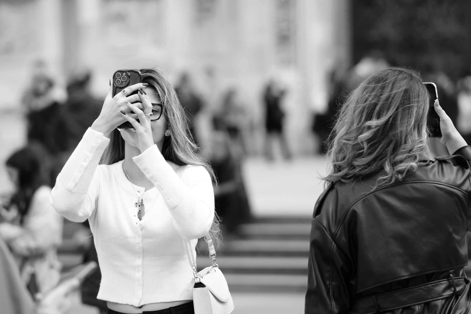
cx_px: 236
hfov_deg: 9.9
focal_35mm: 208
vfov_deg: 6.6
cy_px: 158
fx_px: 2721
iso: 100
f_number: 2.8
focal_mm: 138
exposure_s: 1/800
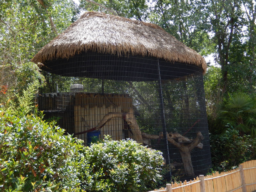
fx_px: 266
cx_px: 128
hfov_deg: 51.4
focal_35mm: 36
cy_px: 96
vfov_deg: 39.7
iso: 125
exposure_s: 1/320
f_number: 4
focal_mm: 6.5
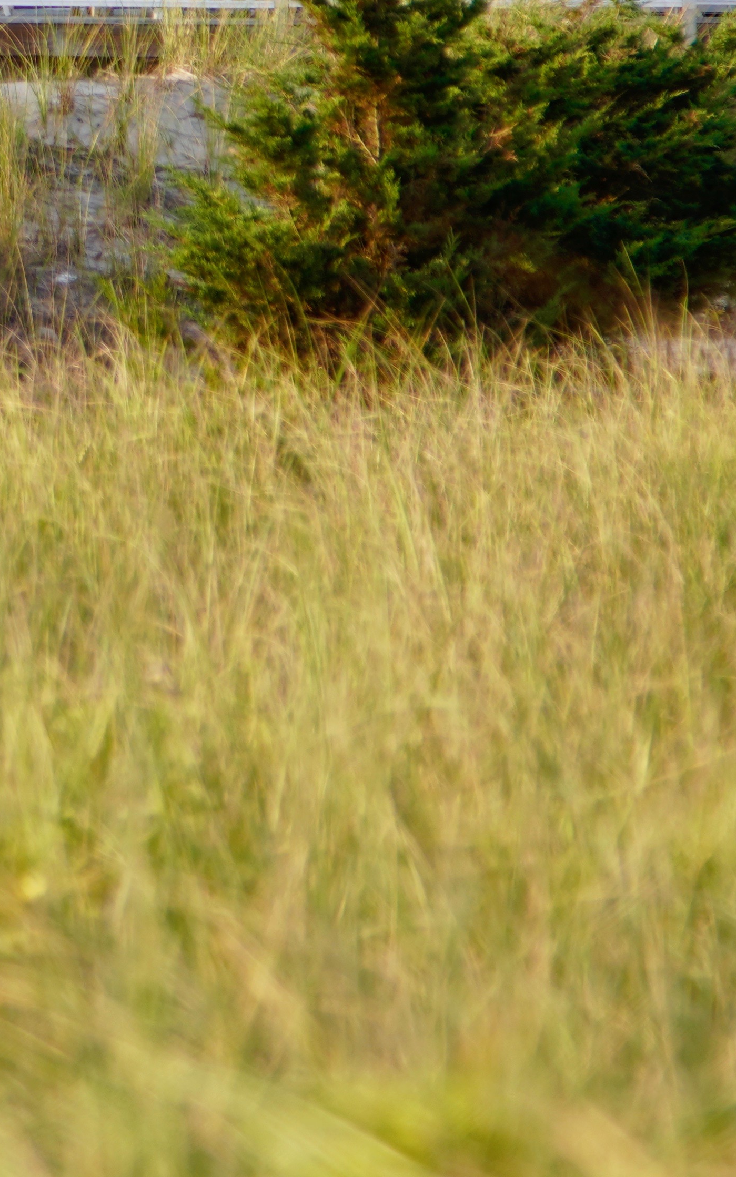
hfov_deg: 3.5
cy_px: 12
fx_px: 11969
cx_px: -286
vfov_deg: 5.6
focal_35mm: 373
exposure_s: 1/125
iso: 125
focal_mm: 105
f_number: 4
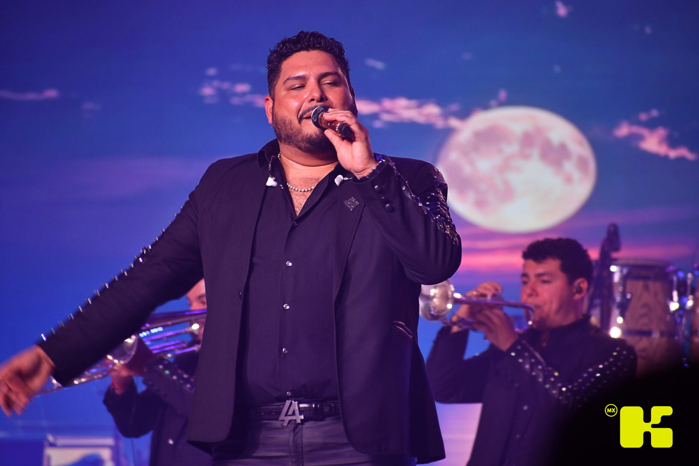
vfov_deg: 4.2
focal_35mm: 330
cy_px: 233
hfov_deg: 6.2
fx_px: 6407
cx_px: 350
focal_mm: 220
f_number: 5.6
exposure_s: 1/125
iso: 640
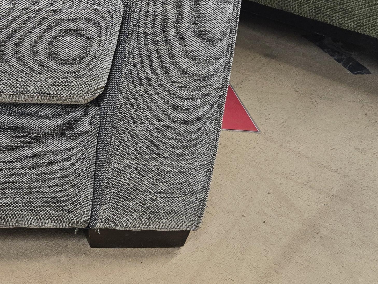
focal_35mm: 63
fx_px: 688
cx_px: -116
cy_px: -102
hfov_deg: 26.1
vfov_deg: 20.8
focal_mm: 6.3
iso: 160
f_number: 1.7
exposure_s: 1/100
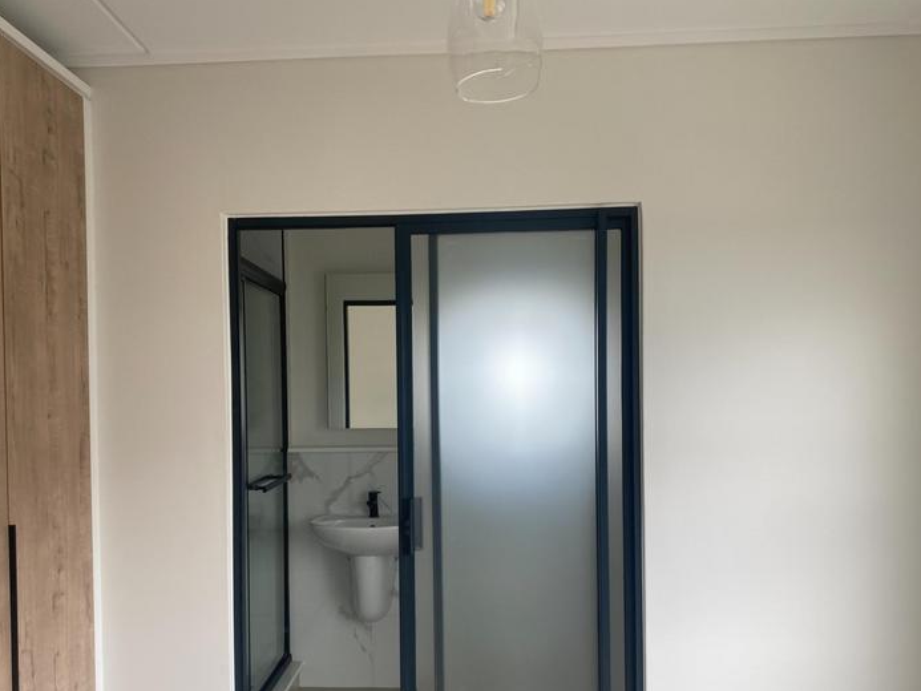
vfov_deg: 46.7
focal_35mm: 30
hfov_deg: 59.8
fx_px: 798
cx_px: 409
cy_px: 393
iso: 32
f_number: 1.8
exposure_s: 1/158
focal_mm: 4.25
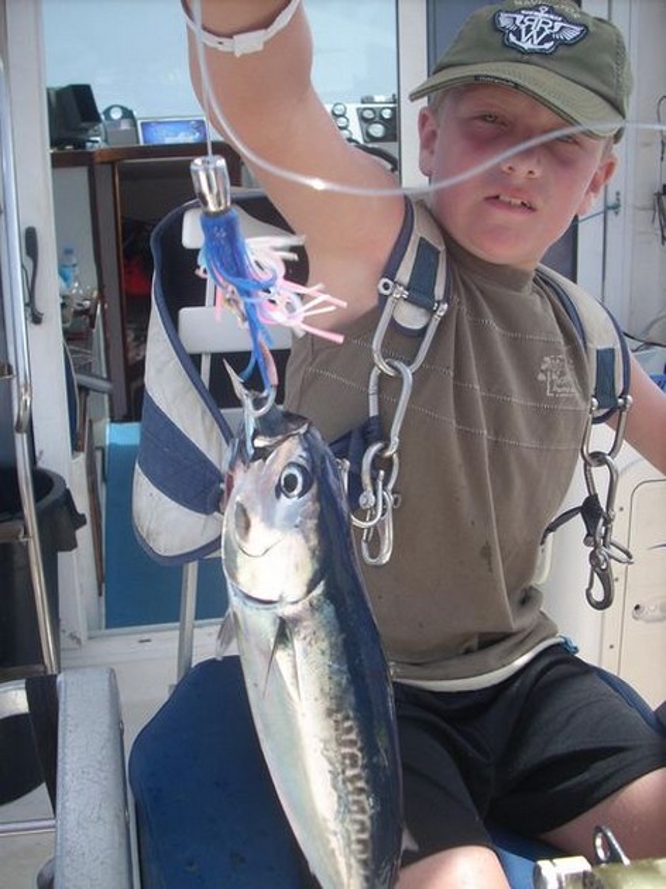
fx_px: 950
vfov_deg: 50.2
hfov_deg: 38.6
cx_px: 333
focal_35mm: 37
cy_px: 444
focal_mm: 6.2
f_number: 2.8
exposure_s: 1/386
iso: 64
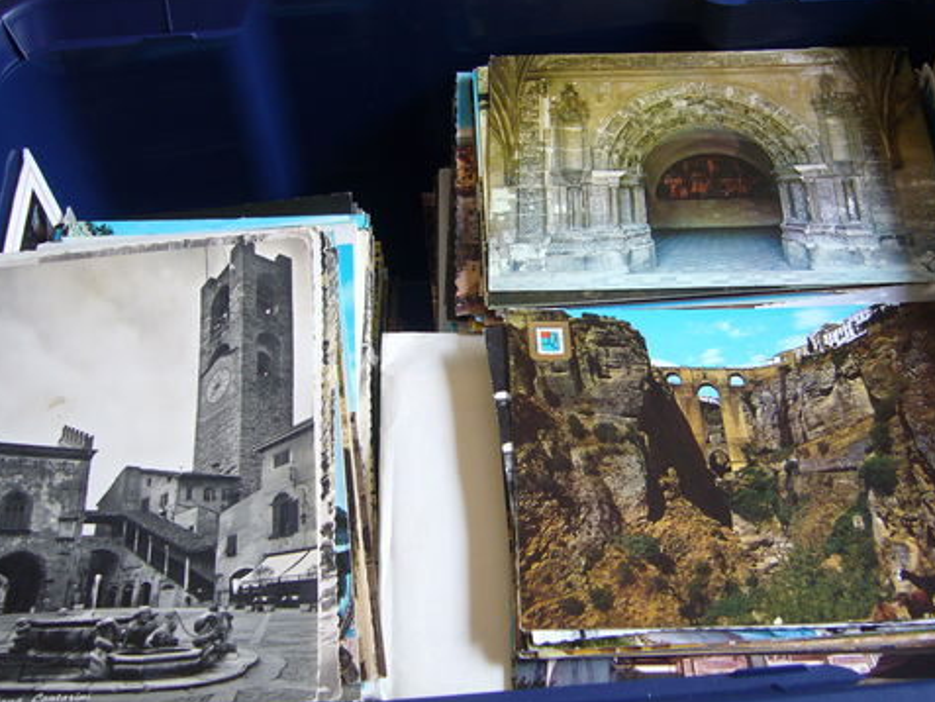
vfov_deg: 32.9
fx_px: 1189
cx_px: 512
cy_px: 367
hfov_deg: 42.9
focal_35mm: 44
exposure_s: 1/60
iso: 100
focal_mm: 5.8
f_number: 2.8
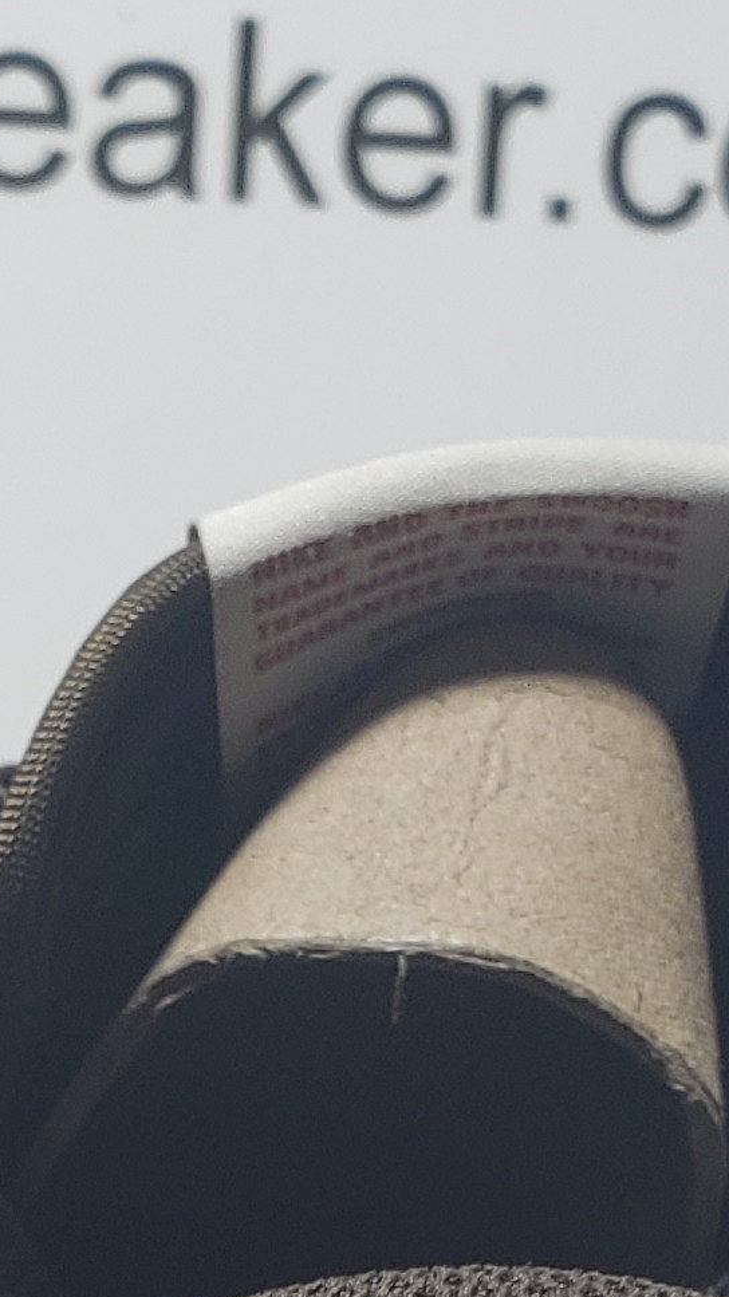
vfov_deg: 16.4
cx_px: -64
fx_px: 4058
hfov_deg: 10.2
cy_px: 2014
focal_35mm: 118
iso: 50
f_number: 2.4
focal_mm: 4.3
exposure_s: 1/136
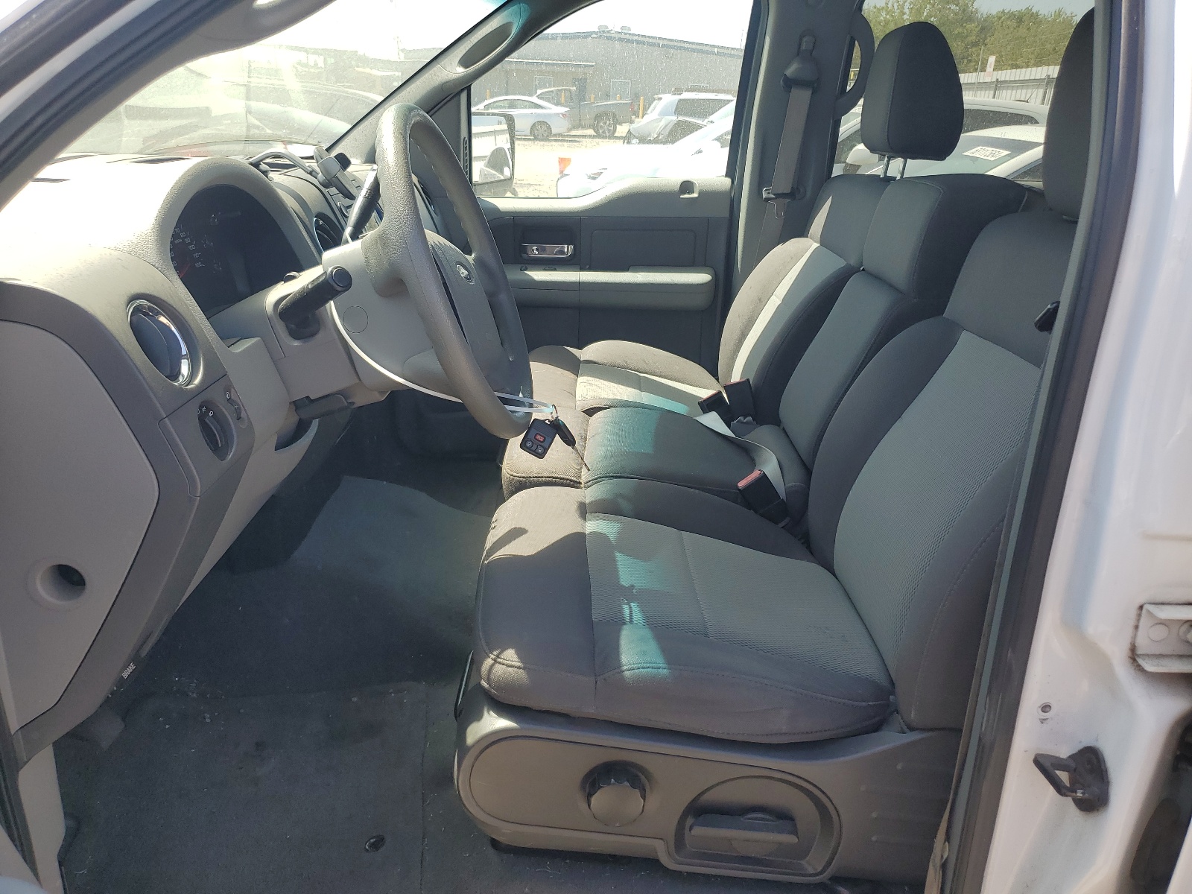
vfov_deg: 53.1
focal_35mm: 26
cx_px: 596
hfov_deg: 67.3
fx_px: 895
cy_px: 447
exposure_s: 1/714
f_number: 1.5
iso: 50
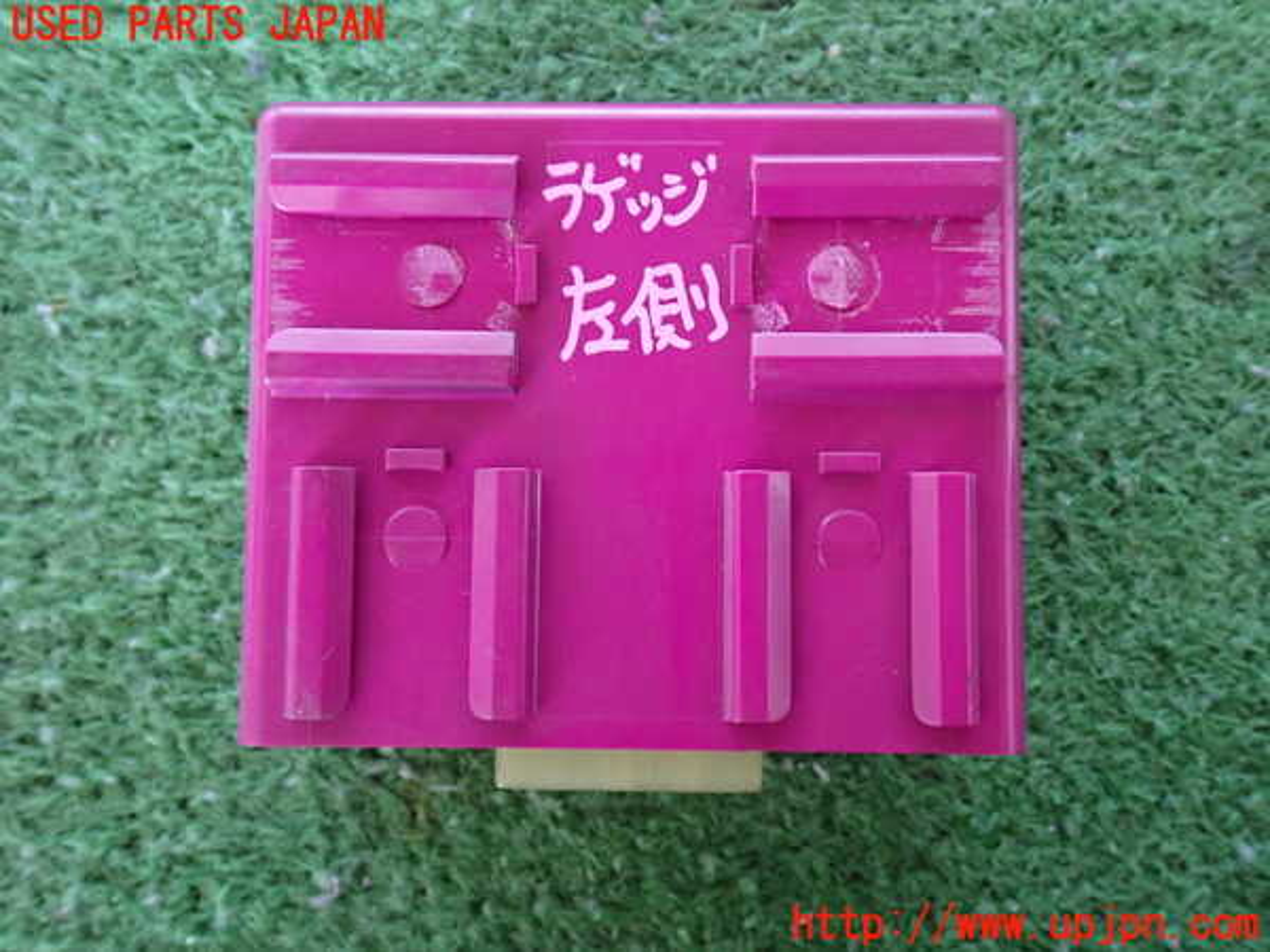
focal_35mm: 36
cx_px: 635
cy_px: 476
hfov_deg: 51.4
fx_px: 1321
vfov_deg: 39.7
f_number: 2.5
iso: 800
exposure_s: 1/30
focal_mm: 6.37
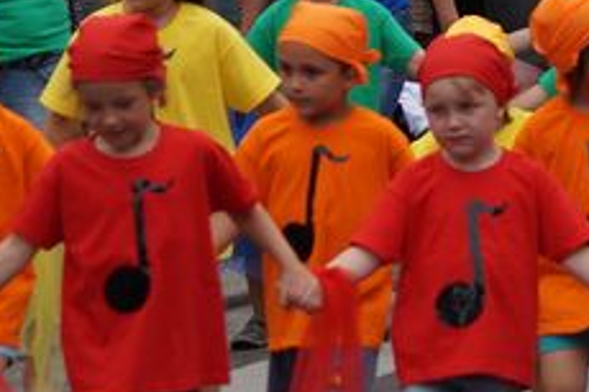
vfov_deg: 2.9
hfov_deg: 4.4
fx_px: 7635
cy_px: -22
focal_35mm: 467
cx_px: 556
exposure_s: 1/250
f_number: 5.6
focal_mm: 70
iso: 100
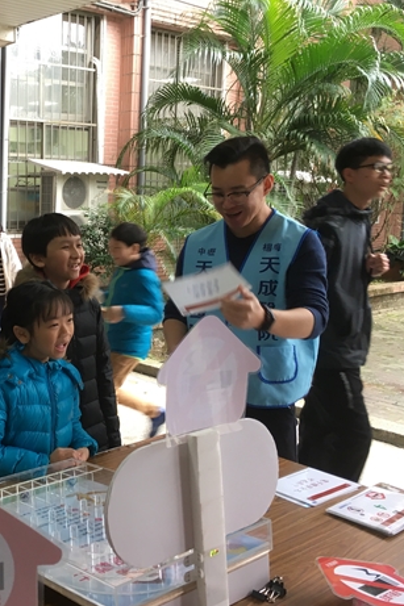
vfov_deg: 47.4
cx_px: 41
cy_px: 306
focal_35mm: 41
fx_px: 691
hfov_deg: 31.1
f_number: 2.2
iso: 50
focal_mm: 4.15
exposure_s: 1/30
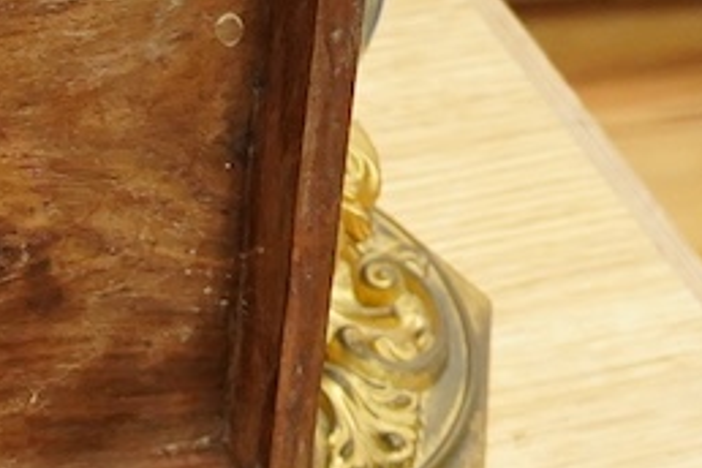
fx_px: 3822
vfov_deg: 6.9
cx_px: -448
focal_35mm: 196
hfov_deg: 10.1
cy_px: 710
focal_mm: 30
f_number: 8
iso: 2500
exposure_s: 1/160
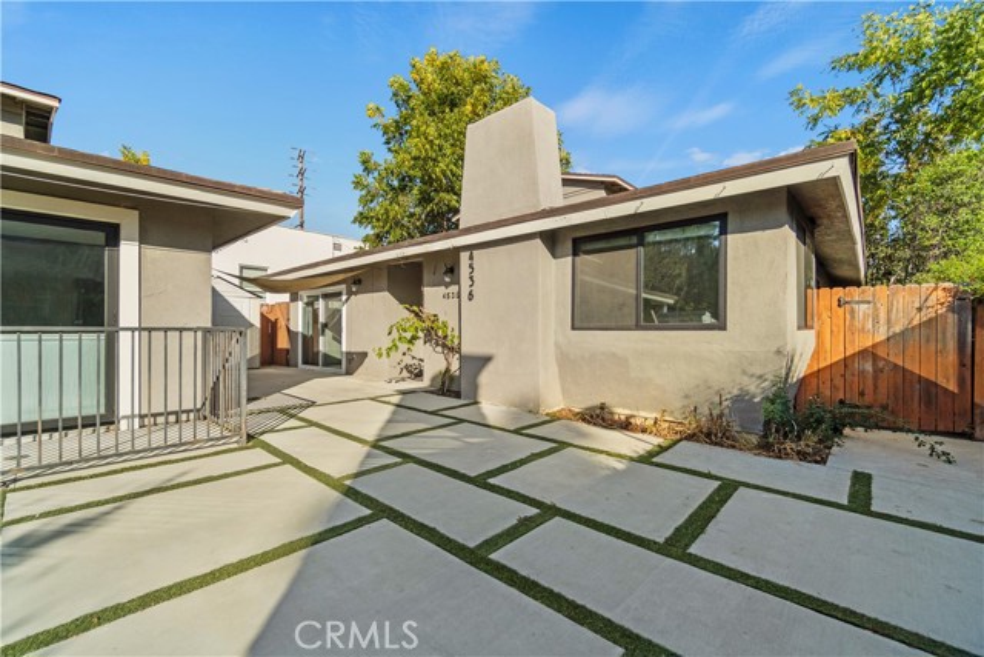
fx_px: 410
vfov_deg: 77.4
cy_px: 328
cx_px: 492
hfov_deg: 100.4
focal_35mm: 15
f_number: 4
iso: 200
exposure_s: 1/1600
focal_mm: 10
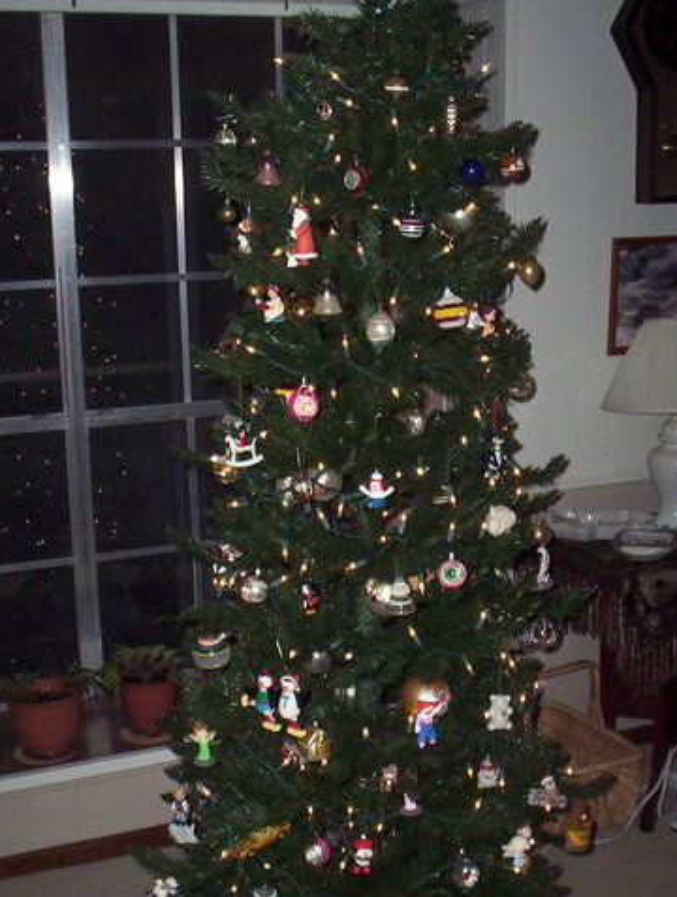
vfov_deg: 37.4
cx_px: 345
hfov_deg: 28.7
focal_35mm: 51
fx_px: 1325
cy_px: 478
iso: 140
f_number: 4.5
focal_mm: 4.99
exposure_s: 1/60
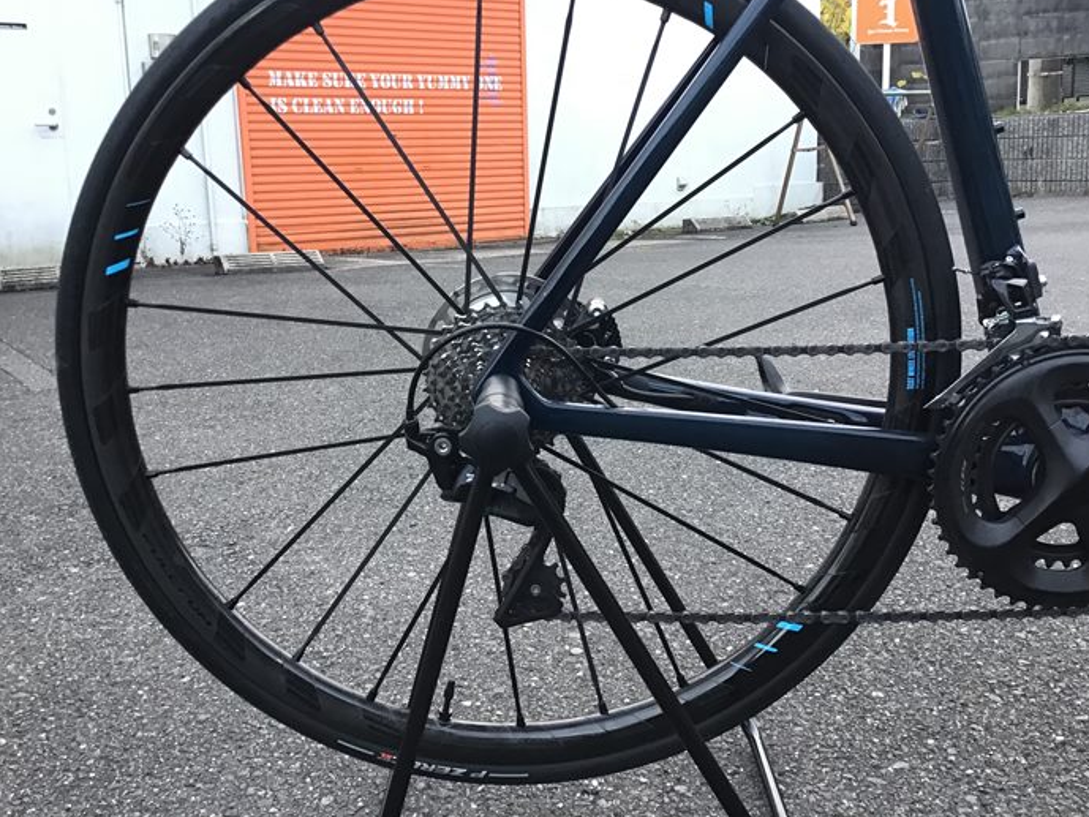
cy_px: 348
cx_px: 529
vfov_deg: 39.6
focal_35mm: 36
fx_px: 1133
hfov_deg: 51.3
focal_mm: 3.3
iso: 64
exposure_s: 1/30
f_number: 2.4
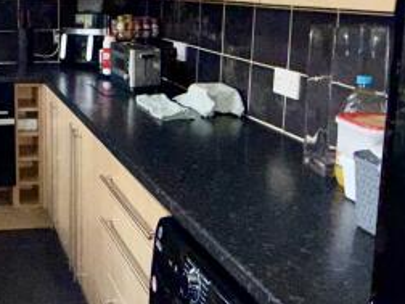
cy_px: 100
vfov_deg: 25.5
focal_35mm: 57
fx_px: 667
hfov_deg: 31.4
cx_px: 5
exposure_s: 1/56
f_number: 2.2
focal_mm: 2.22
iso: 320
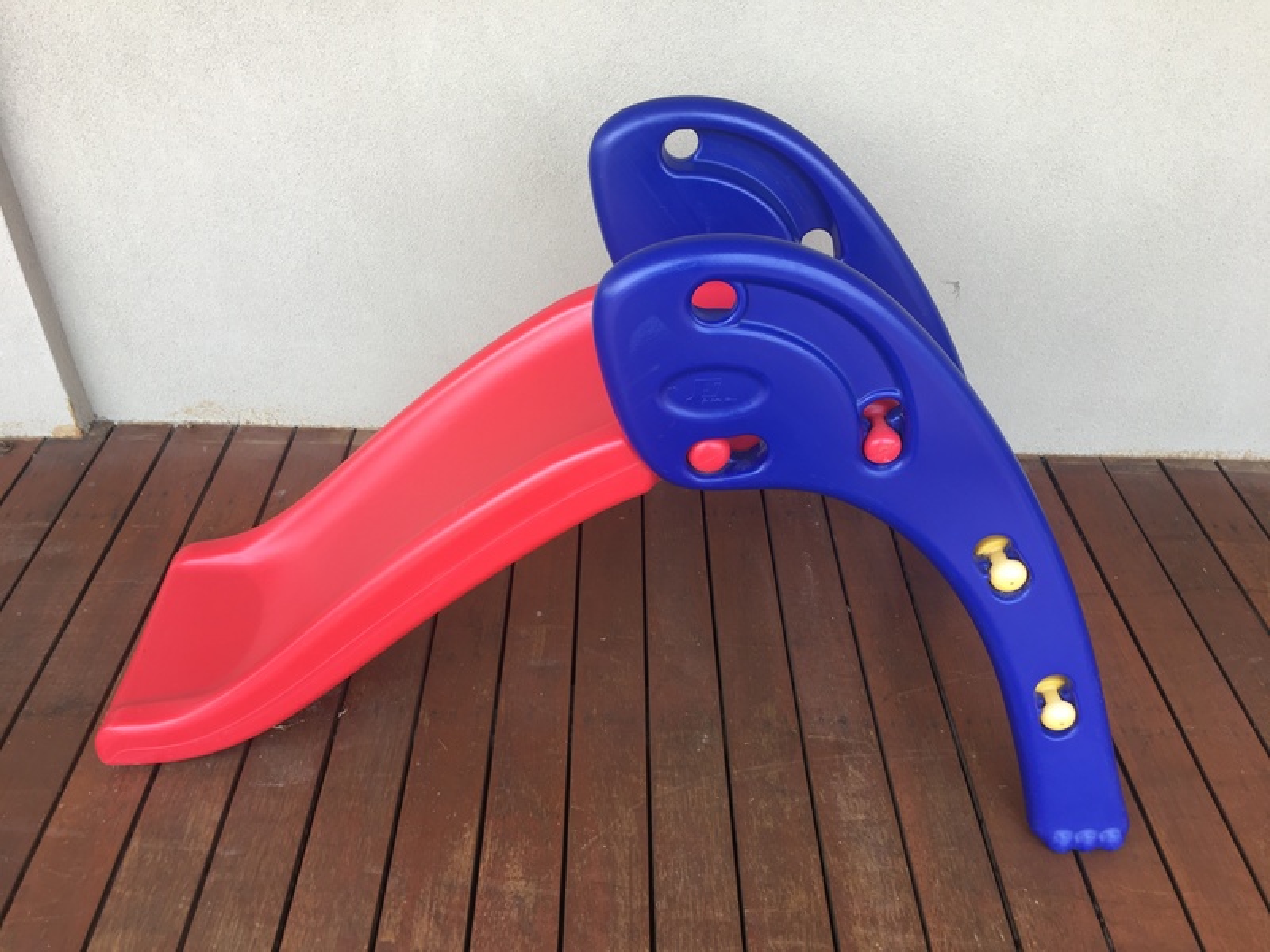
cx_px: 635
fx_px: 1064
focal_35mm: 29
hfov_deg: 61.7
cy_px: 476
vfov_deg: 48.2
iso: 25
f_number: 2.2
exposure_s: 1/106
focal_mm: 4.15
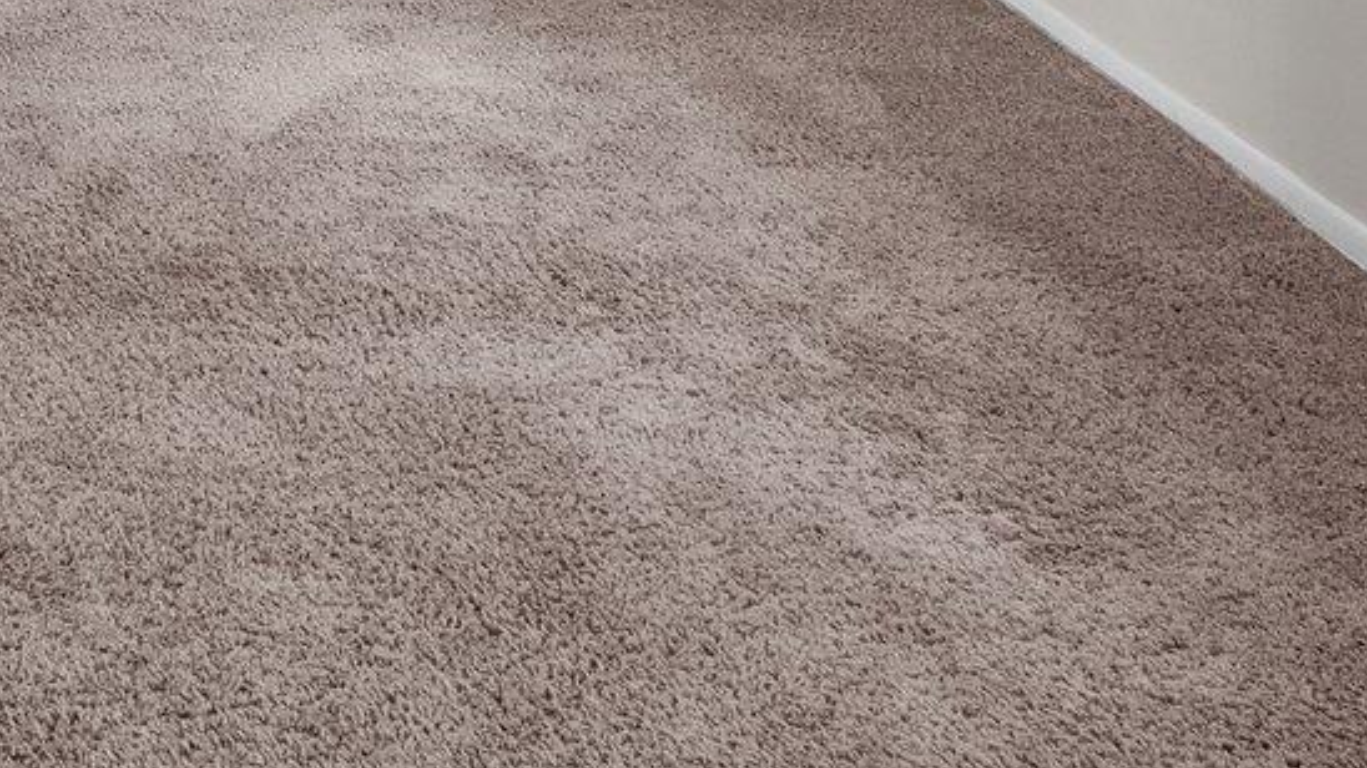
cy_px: -838
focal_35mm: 57
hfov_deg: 32.5
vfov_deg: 15.8
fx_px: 2066
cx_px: -107
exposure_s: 1/5
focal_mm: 7
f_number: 4
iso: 200
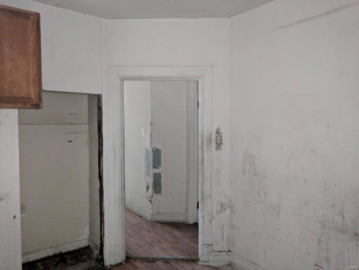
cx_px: 180
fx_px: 270
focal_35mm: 26
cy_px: 135
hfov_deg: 67.3
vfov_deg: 53.1
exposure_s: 1/12
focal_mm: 4.67
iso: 1824
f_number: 2
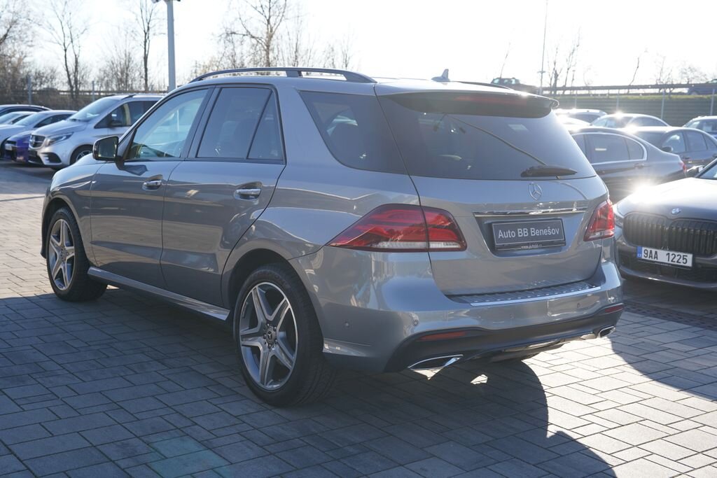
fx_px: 856
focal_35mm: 43
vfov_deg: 31.2
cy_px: 239
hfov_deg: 45.4
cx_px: 358
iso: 100
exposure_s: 1/160
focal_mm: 43
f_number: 5.6
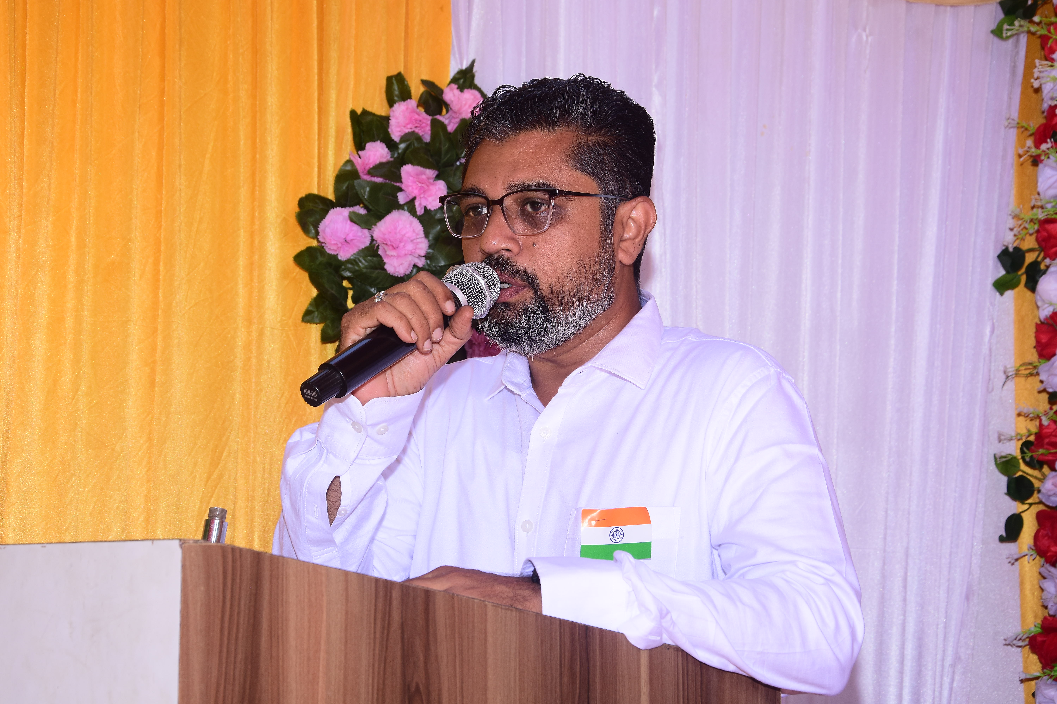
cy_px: 352
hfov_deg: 26.0
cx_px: 528
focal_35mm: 78
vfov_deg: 17.5
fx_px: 2290
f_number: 8
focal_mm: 52
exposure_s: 1/125
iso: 320
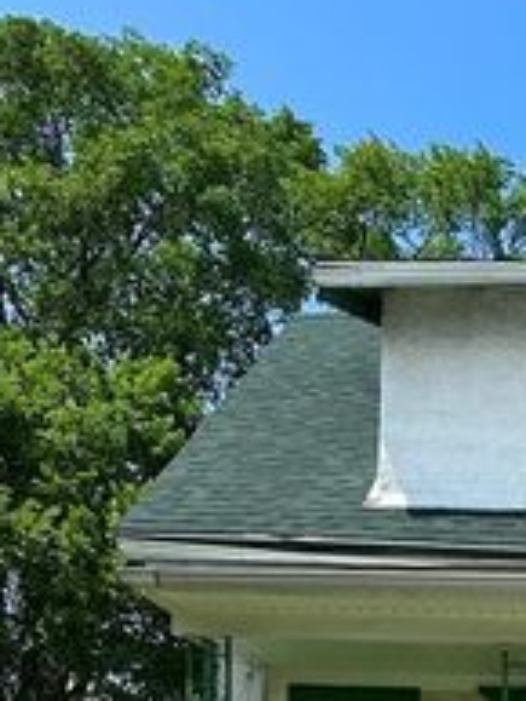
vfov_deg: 20.3
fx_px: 1680
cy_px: 1044
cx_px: 747
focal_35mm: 83
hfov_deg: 16.5
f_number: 1.78
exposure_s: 1/5263
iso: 80
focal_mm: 6.86
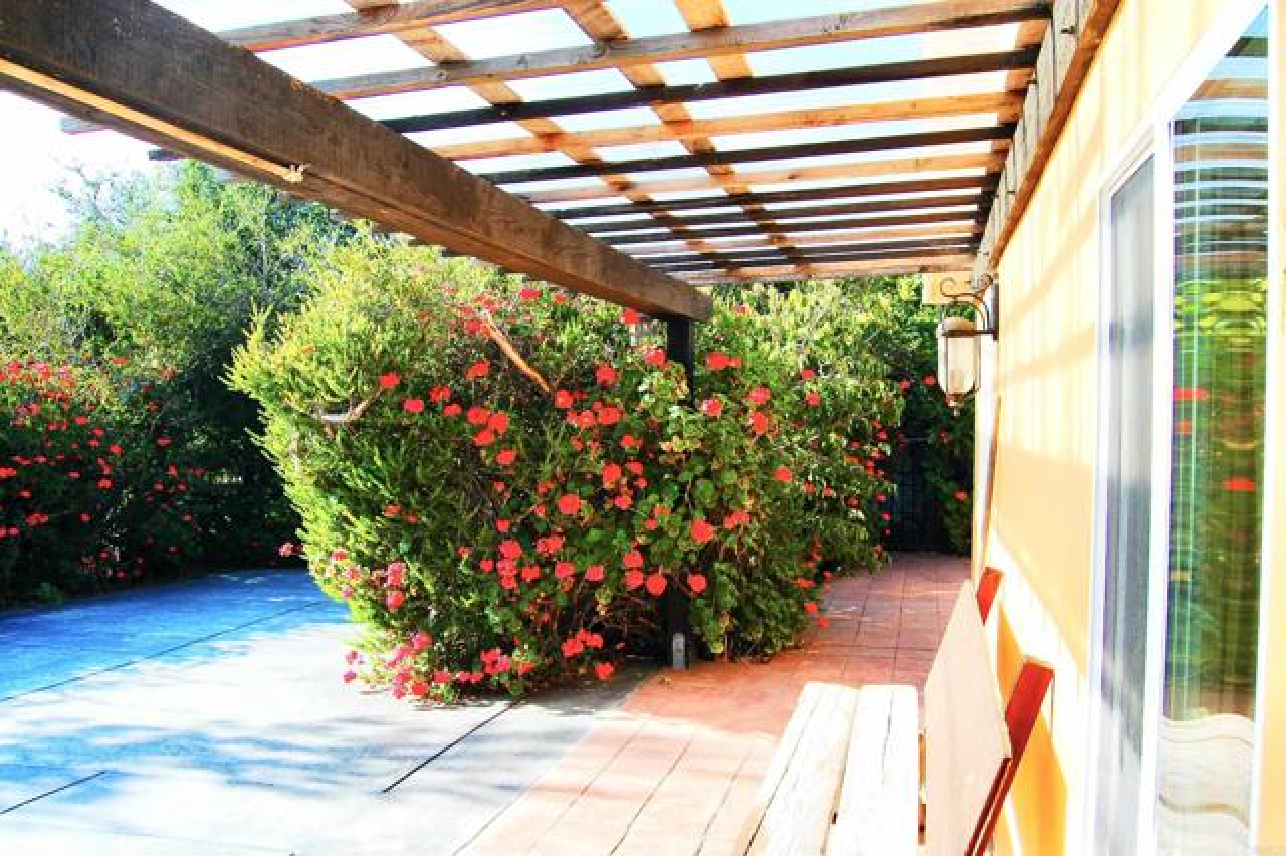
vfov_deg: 47.9
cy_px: 428
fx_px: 964
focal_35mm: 27
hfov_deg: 67.4
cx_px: 643
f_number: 8
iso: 800
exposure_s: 1/400
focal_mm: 18
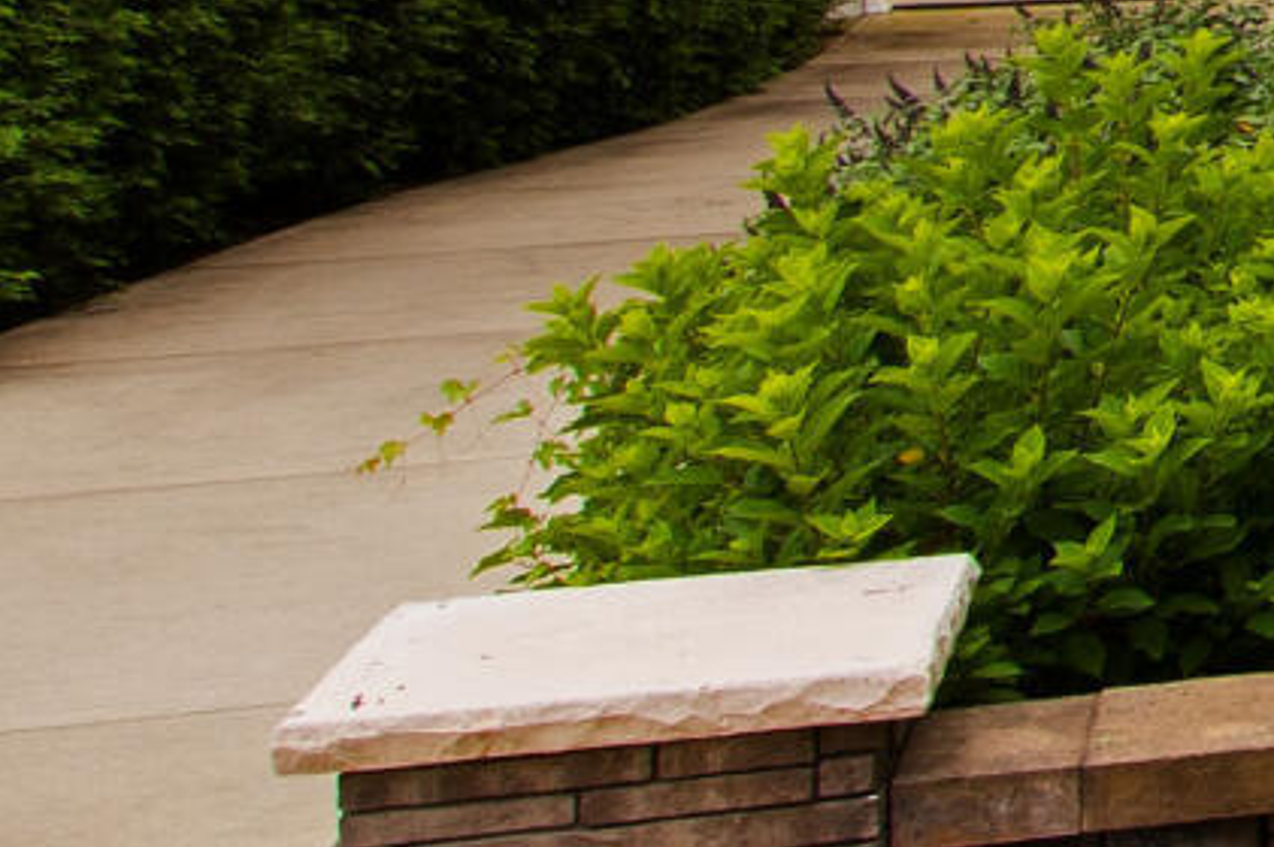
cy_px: -823
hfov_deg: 12.8
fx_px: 3784
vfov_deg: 11.5
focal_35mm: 107
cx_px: 3326
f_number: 8
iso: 100
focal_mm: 10
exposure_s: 1/1.67
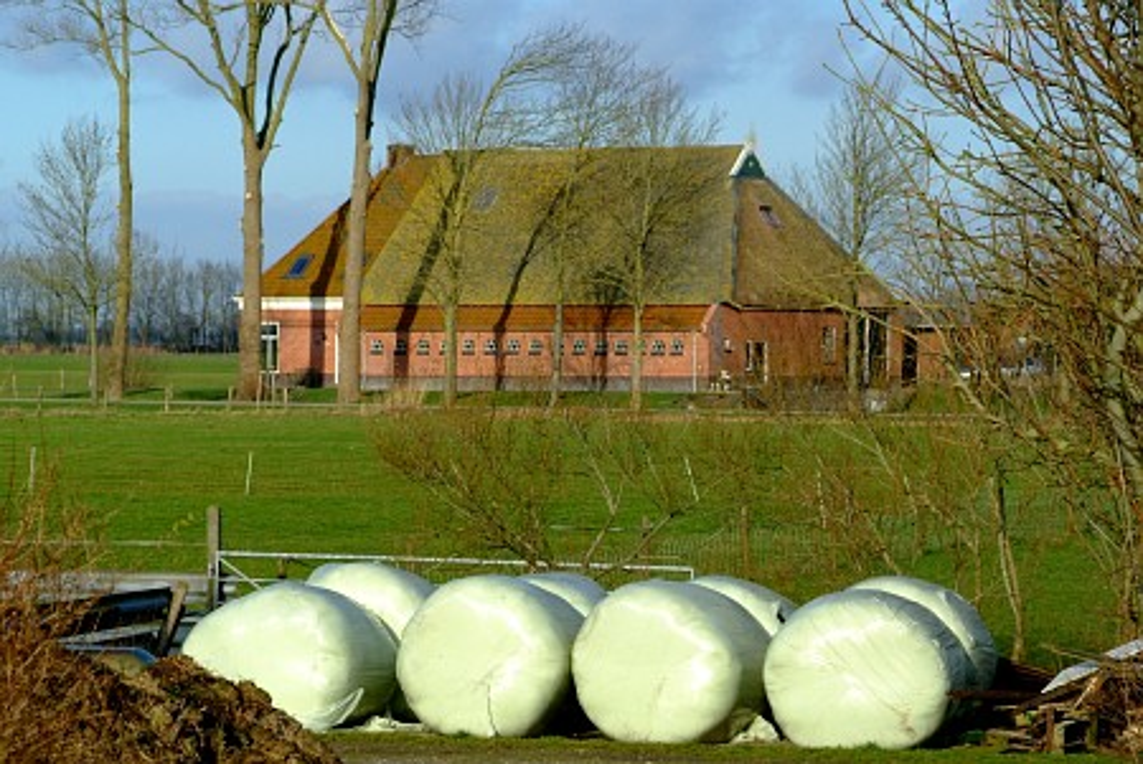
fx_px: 4672
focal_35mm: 147
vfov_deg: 9.4
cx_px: 572
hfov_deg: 13.9
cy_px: 382
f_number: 13
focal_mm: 98
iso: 400
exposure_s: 1/350
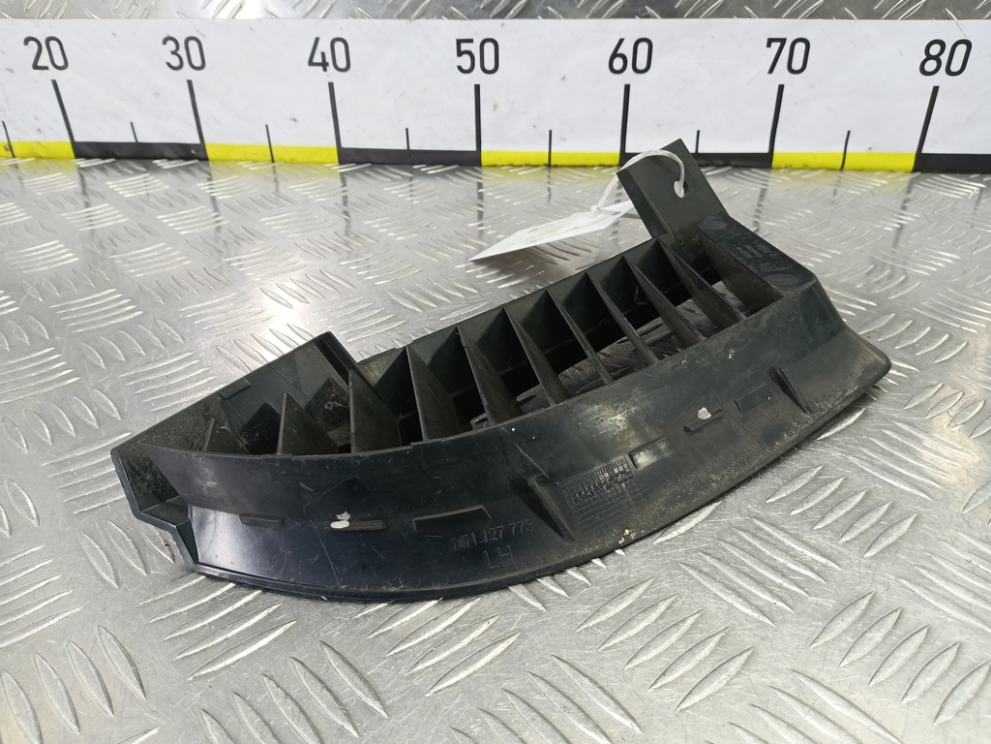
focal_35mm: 23
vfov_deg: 58.9
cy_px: 372
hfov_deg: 73.9
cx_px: 496
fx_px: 658
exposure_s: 1/50
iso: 204
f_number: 1.6
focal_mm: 4.11
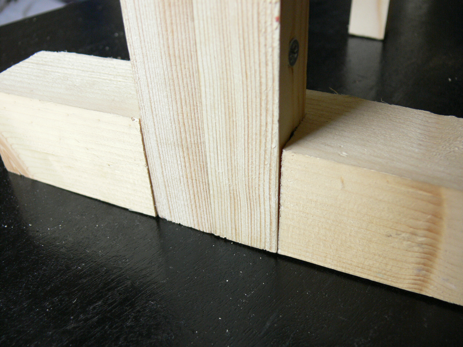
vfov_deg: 40.7
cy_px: 174
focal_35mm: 35
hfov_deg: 52.6
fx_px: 468
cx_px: 232
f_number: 2.8
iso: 200
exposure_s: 1/200
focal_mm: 7.4
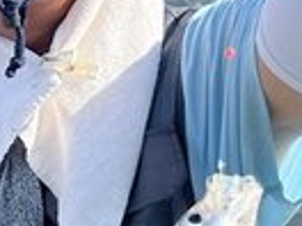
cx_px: -16
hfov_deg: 15.3
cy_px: 155
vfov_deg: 11.7
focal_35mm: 126
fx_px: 1099
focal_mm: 5.7
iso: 50
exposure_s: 1/1344
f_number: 1.5
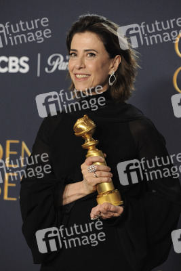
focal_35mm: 200
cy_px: 136
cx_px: 90
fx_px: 1507
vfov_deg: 10.3
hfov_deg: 6.9
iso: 2500
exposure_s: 1/125
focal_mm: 200
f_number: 5
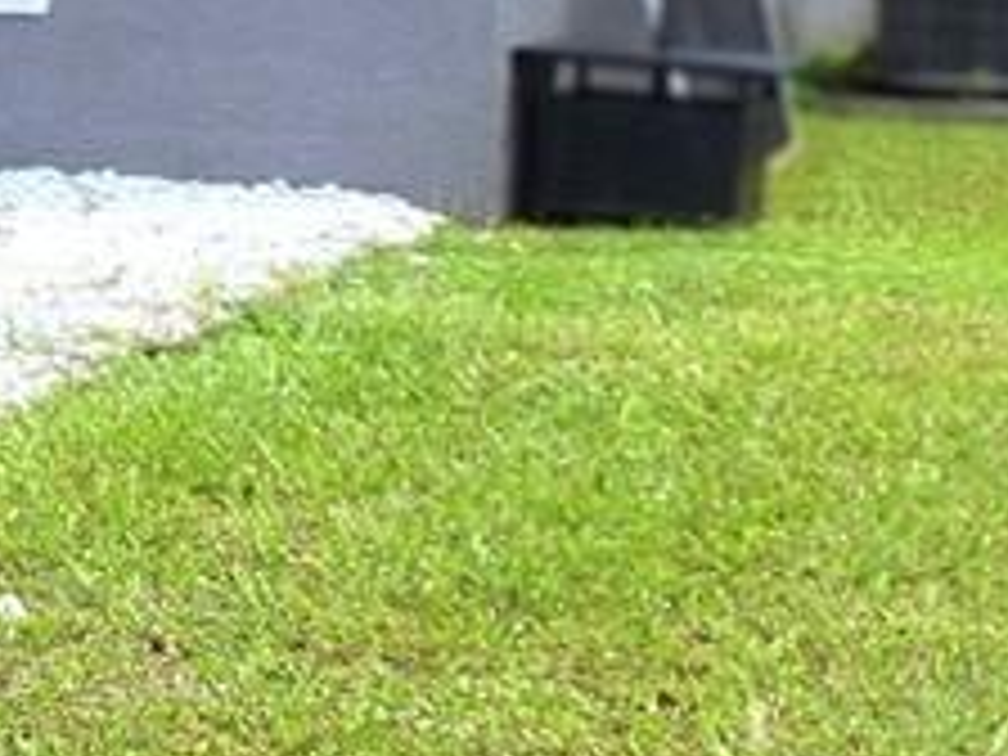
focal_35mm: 164
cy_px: -112
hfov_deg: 8.8
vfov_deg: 9.0
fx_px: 4776
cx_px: -2394
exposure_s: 1/714
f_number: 1.8
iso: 20
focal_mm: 5.4
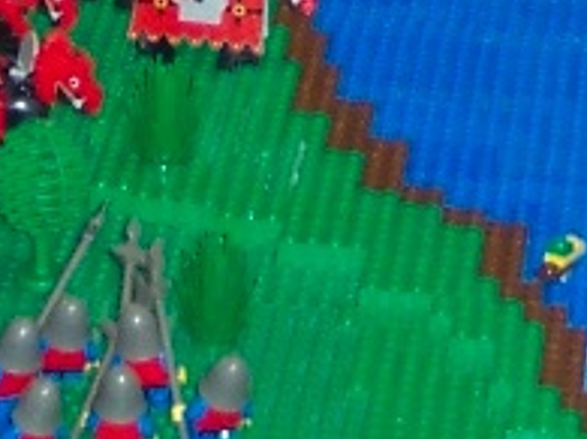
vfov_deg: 5.3
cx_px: 409
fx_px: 4610
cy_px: -526
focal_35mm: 272
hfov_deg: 7.3
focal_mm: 10.7
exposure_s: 1/45
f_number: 3.4
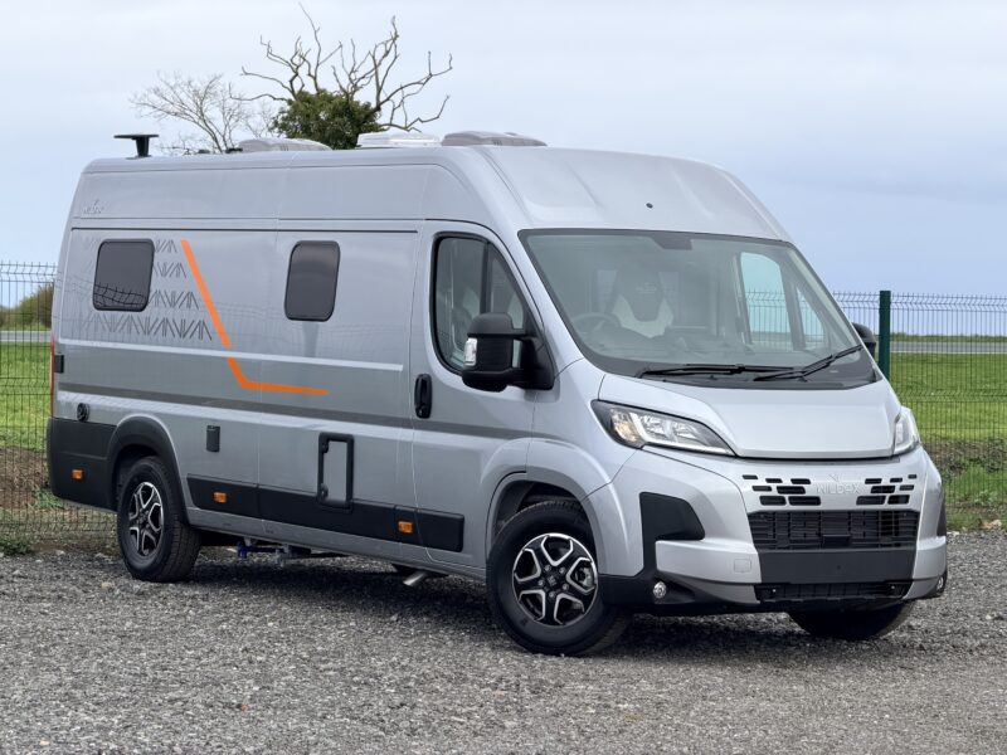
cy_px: 378
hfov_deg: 19.6
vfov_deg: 14.8
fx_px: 2909
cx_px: 504
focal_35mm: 100
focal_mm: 16.89
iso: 50
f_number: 2.8
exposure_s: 1/619
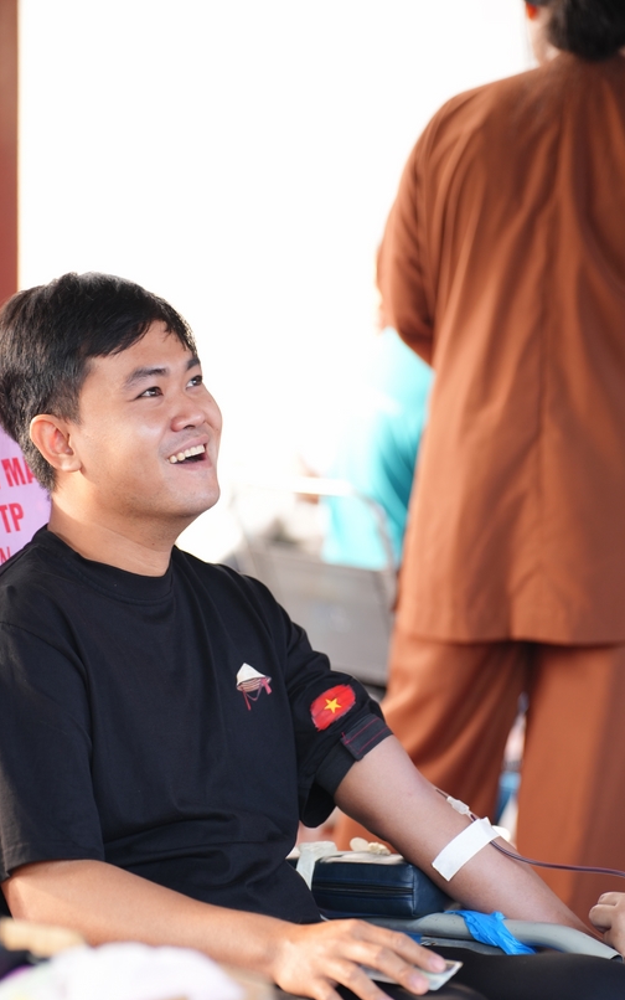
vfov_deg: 14.6
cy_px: 592
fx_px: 3896
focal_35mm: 143
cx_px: 274
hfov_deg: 9.2
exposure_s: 1/50
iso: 400
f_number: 2.8
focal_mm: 116
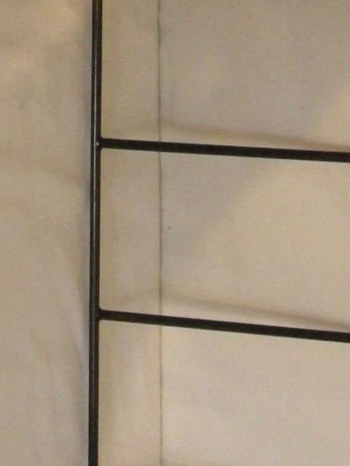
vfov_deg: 13.7
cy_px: -57
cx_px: 70
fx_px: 1901
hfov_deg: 10.5
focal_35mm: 141
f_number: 2.8
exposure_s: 1/30
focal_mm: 5.7
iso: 400
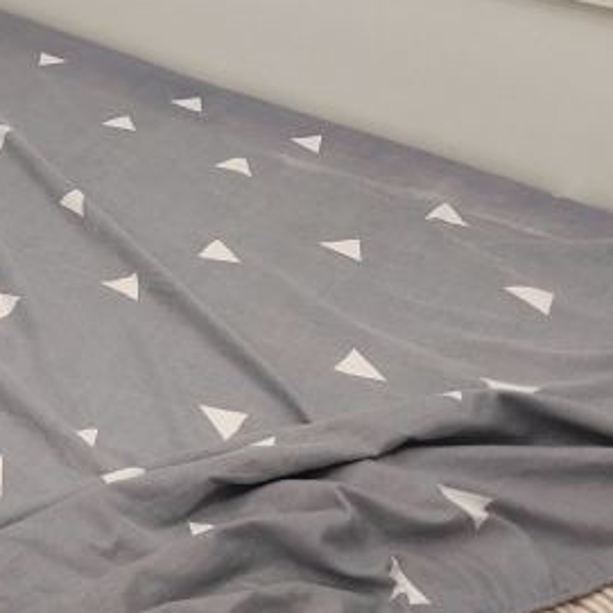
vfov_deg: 28.0
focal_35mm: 60
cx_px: -208
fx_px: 1202
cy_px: 113
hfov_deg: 24.5
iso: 1713
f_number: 1.9
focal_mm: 5.52
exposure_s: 1/100
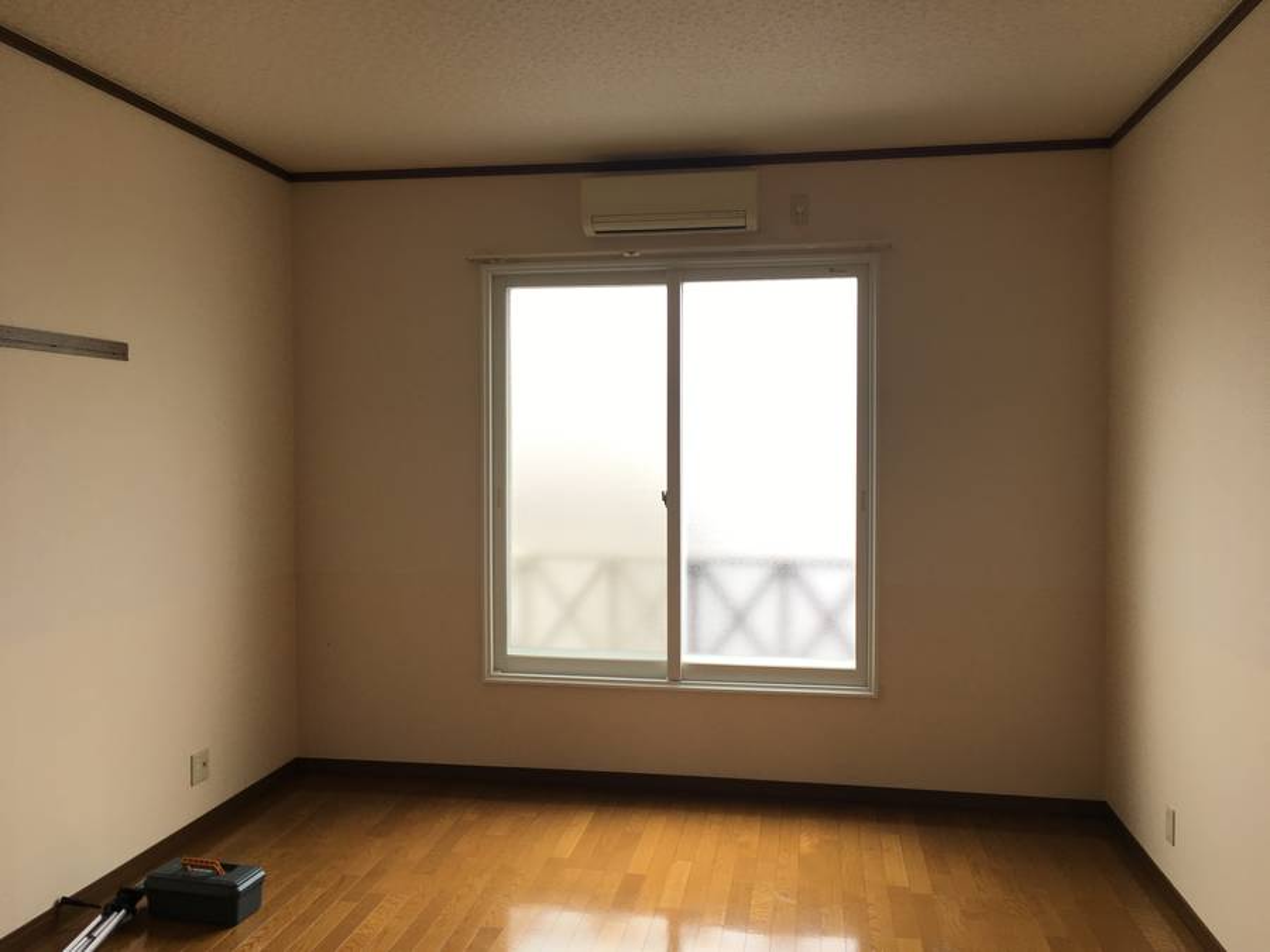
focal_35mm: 29
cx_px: 635
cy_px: 476
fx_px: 1064
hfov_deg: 61.7
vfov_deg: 48.2
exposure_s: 1/40
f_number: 2.2
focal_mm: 4.15
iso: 25
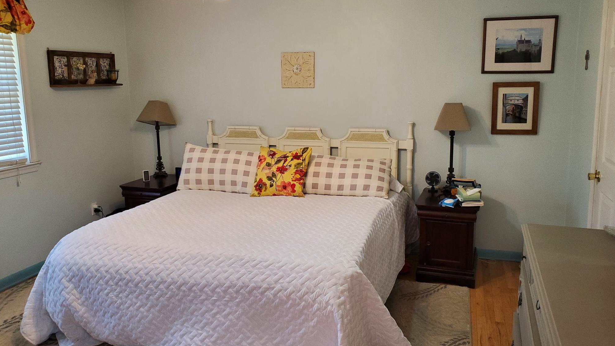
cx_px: 304
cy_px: 155
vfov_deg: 40.1
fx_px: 473
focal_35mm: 29
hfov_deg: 66.1
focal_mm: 4.3
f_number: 2.4
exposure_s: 1/60
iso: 250
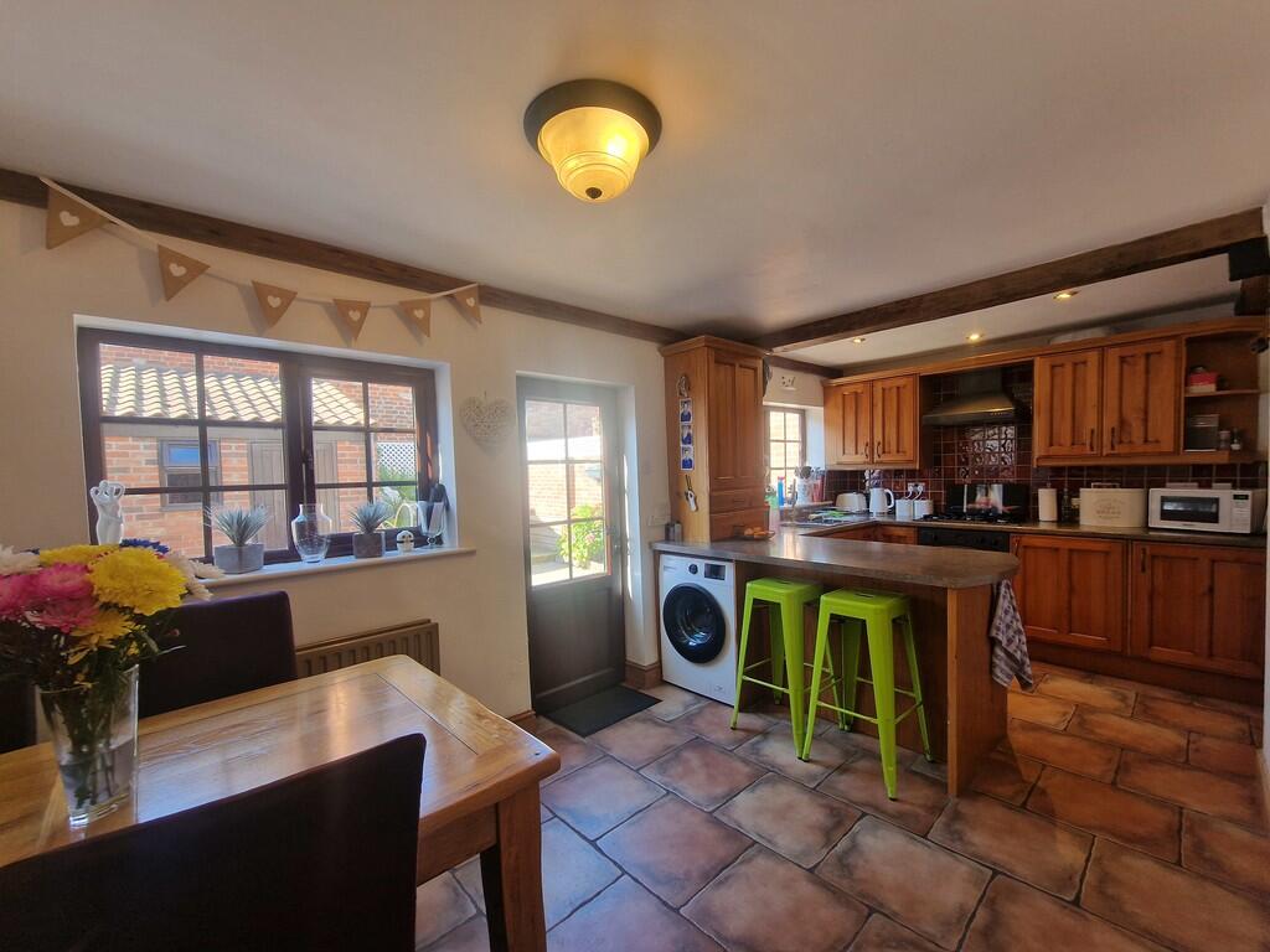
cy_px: 476
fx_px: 477
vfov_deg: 89.9
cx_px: 635
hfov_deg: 106.2
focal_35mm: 13
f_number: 2.2
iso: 100
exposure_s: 1/60
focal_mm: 2.2
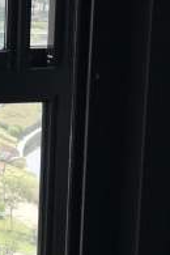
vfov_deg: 13.9
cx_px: -183
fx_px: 1048
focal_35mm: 148
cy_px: 112
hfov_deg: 8.7
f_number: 1.8
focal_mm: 4.75
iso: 50
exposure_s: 1/265
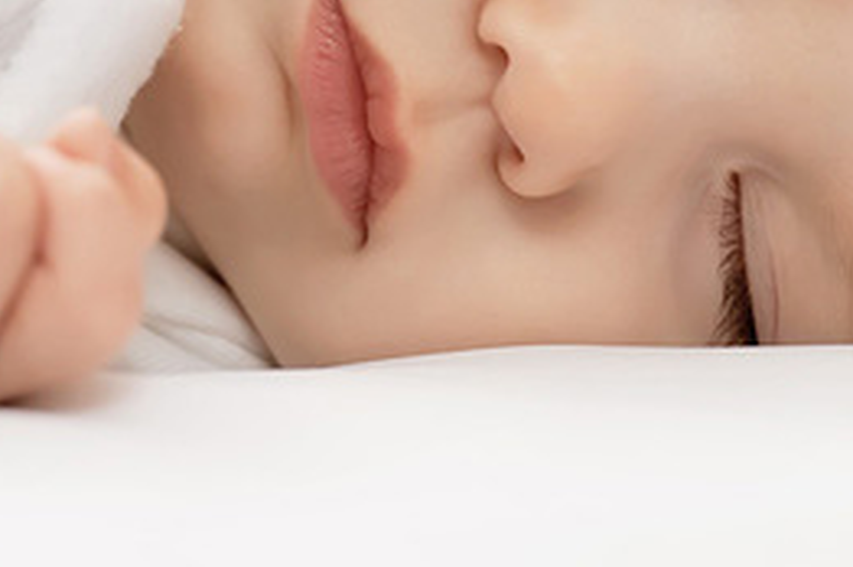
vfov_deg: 2.1
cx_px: 187
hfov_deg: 3.2
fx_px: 15335
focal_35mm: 648
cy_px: -256
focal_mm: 200
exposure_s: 1/125
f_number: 5
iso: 320
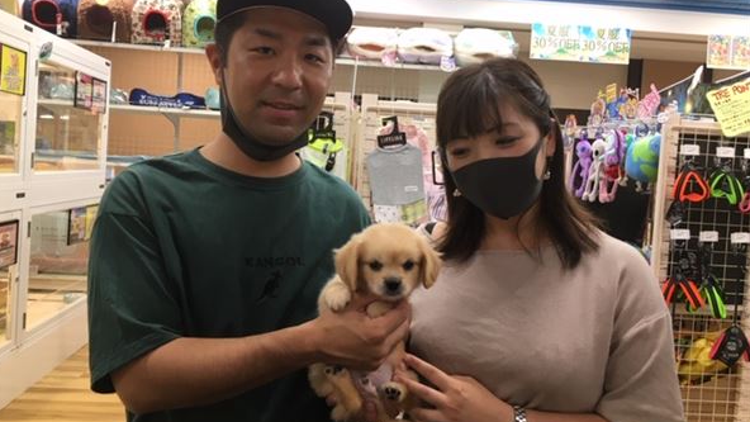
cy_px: 177
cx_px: 371
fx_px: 636
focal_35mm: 32
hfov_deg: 61.0
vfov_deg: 36.6
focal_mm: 4.15
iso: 50
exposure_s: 1/30
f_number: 2.2
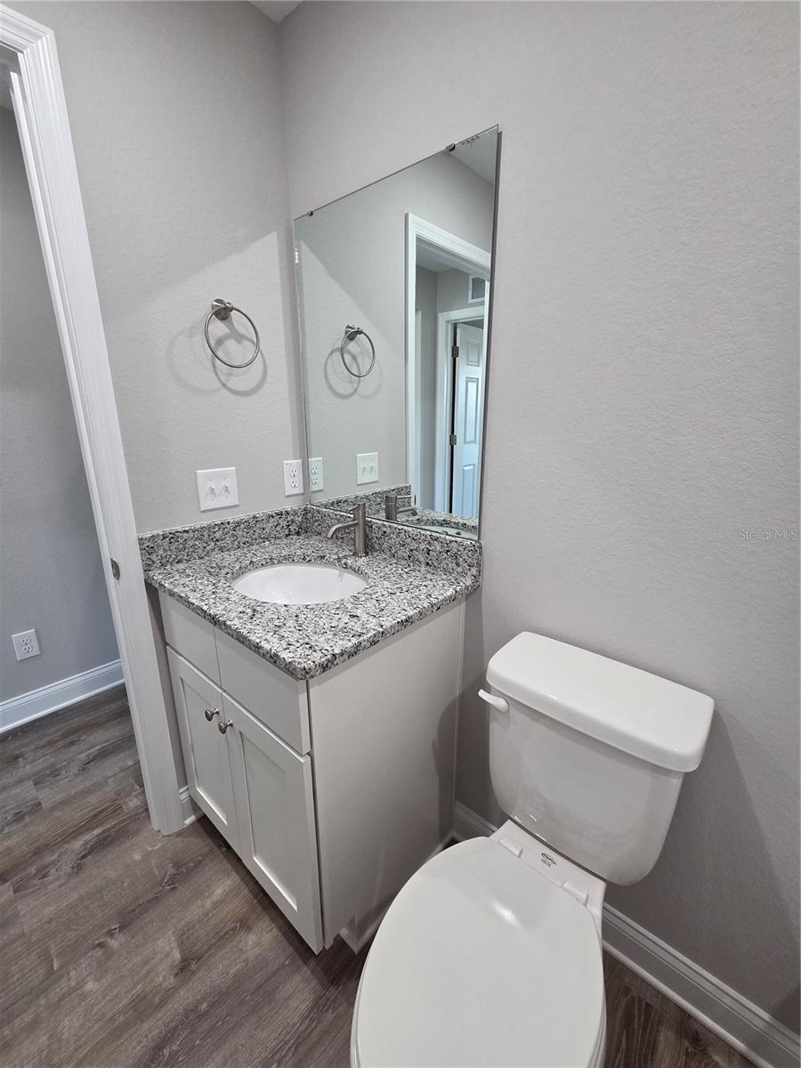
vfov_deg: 106.2
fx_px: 401
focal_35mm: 13
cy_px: 534
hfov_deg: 89.9
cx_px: 400
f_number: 2.2
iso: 250
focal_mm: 2.2
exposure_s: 1/120
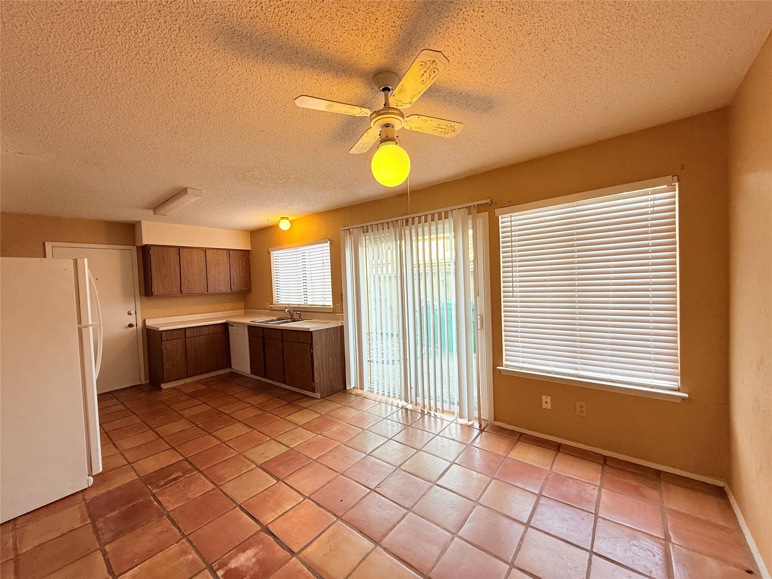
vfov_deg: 85.7
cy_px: 290
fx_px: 312
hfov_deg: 102.1
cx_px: 386
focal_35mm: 14
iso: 125
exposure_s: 1/120
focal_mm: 2.22
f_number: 2.2
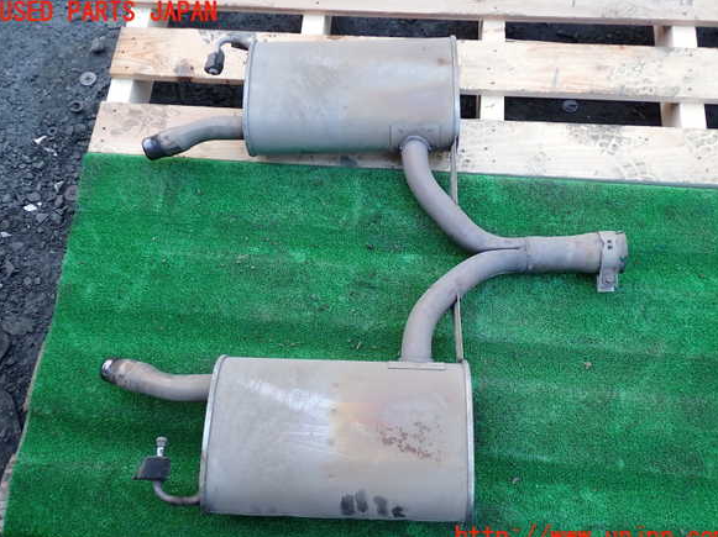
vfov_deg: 45.4
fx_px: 643
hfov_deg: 58.4
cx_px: 363
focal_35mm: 31
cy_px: 275
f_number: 2.3
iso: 200
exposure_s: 1/40
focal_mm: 5.4
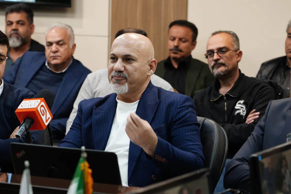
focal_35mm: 151
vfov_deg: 9.1
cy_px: 97
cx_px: 146
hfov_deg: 13.6
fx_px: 1220
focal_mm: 101
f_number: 5
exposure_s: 1/50
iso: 800
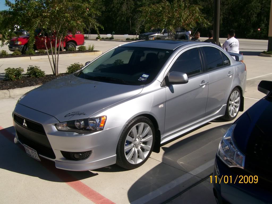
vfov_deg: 39.7
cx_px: 136
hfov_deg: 51.4
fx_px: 283
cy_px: 102
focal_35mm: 36
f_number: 4.8
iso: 80
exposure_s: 1/1093
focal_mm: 6
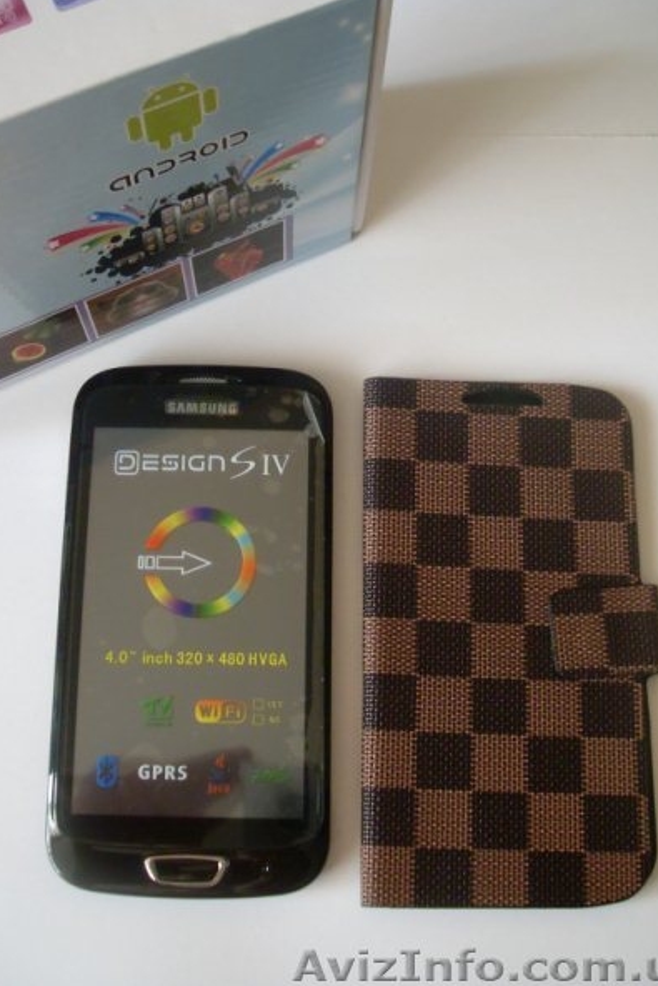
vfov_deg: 49.5
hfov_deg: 34.2
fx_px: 1069
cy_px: 493
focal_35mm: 39
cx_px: 338
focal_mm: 6.3
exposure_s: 1/10
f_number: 2.8
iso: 200
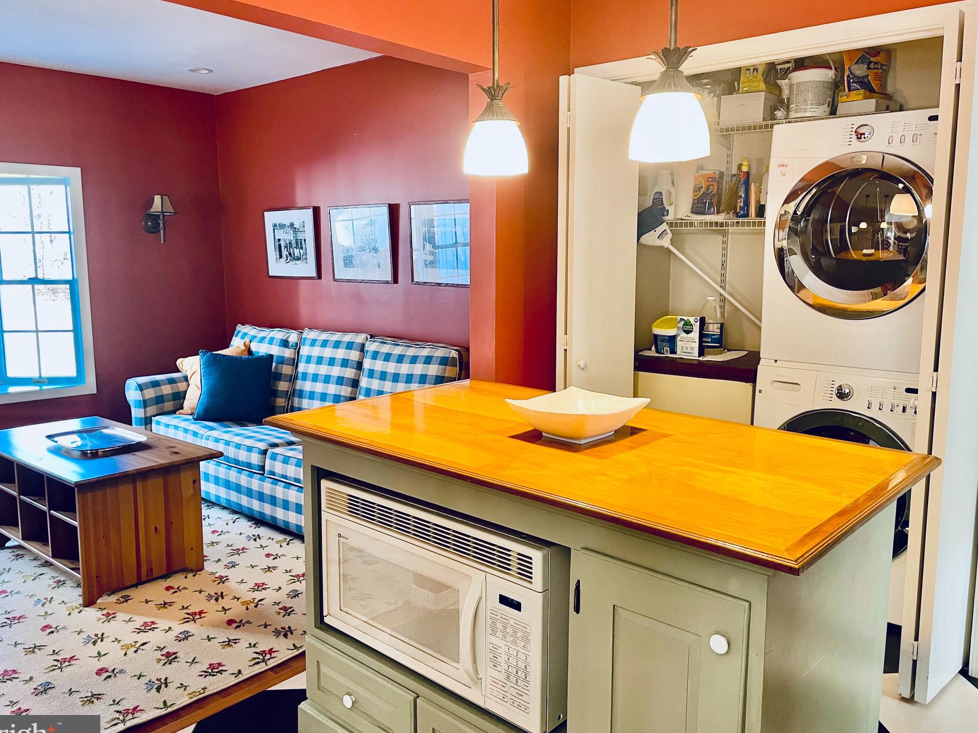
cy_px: 362
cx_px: 498
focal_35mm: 28
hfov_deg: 63.4
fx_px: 791
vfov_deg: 49.7
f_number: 1.6
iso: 160
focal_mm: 4.2
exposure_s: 1/60
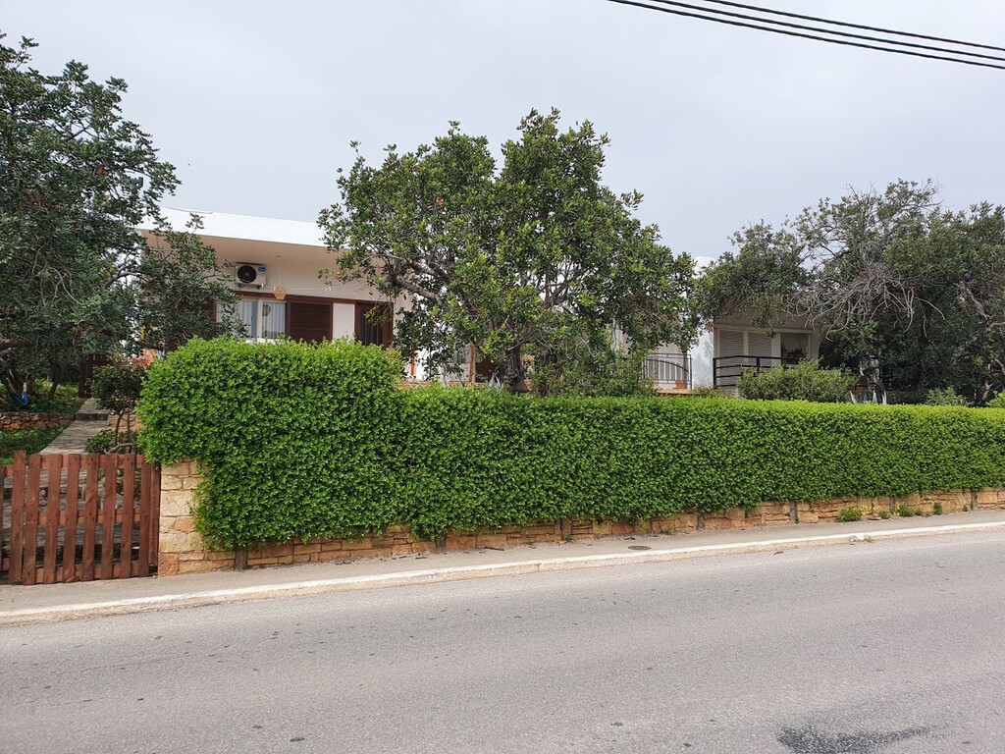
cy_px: 377
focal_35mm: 26
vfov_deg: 53.1
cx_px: 502
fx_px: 755
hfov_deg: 67.3
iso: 50
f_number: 2.4
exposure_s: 1/1548
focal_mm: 4.32
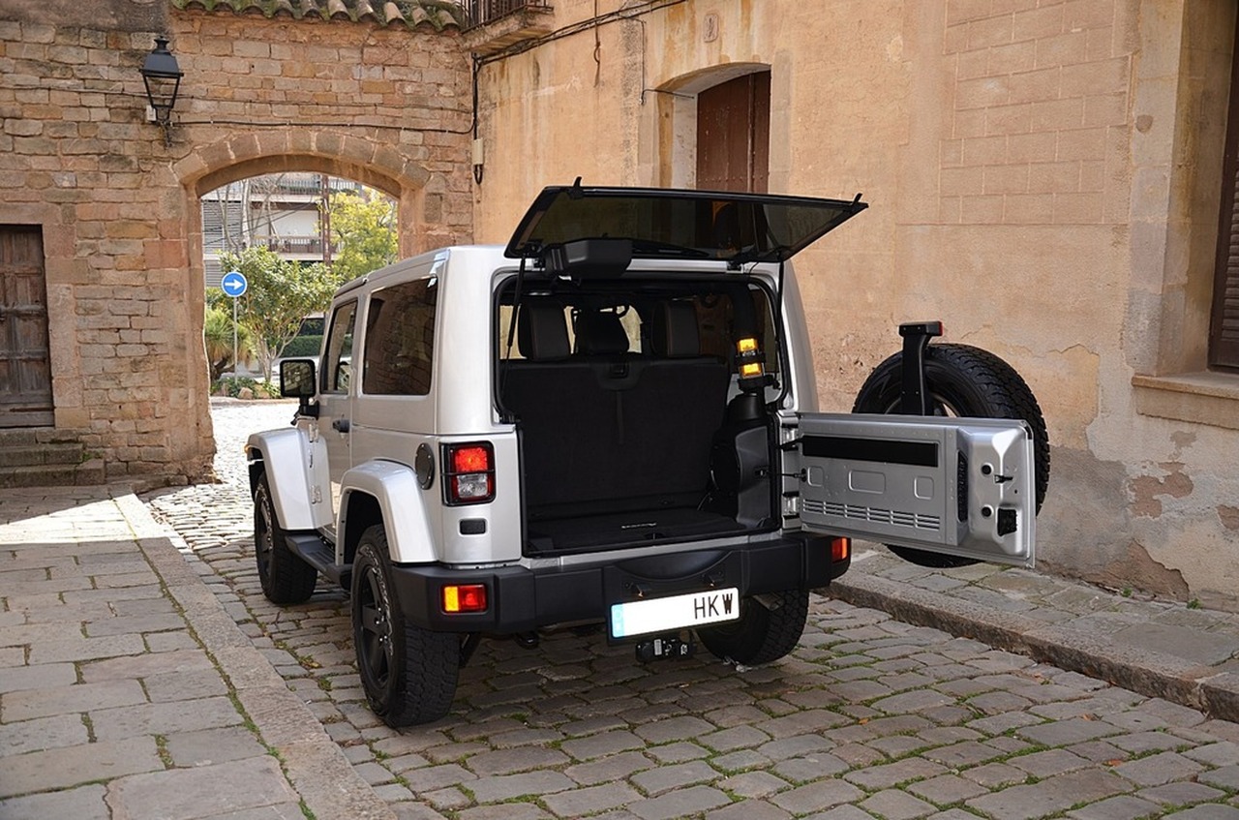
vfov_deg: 39.8
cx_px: 620
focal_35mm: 33
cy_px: 410
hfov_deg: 57.3
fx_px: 1133
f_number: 4
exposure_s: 1/200
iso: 100
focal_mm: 22
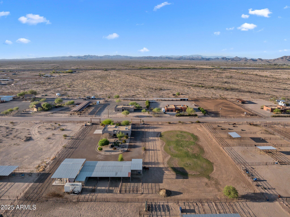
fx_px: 201
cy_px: 108
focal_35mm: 24
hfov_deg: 71.6
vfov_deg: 56.8
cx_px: 145
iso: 160
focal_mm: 12.29
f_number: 2.8
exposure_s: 1/2500
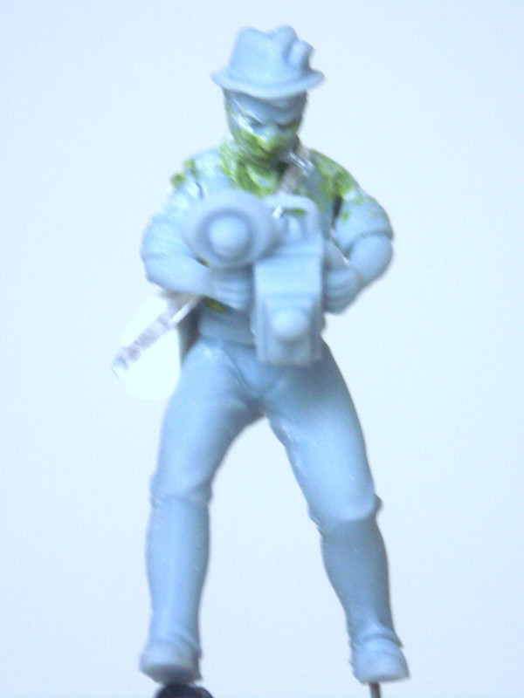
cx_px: 262
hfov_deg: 7.4
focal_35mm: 200
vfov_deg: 9.9
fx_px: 4037
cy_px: 349
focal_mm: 50.8
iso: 200
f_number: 3.5
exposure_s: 1/25
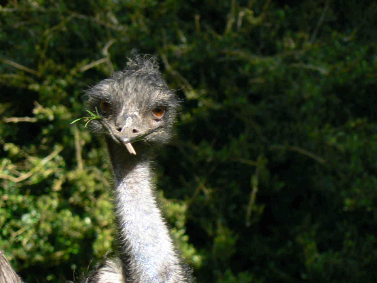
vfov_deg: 4.6
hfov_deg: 6.1
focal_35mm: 325
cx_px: 188
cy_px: 142
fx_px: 3540
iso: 80
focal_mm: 54.2
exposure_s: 1/200
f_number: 5.6
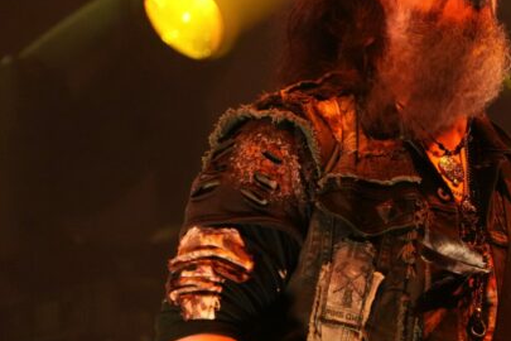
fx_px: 8800
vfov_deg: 2.2
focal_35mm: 620
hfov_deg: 3.3
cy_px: 130
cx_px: 463
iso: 6400
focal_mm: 218
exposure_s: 1/160
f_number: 6.3
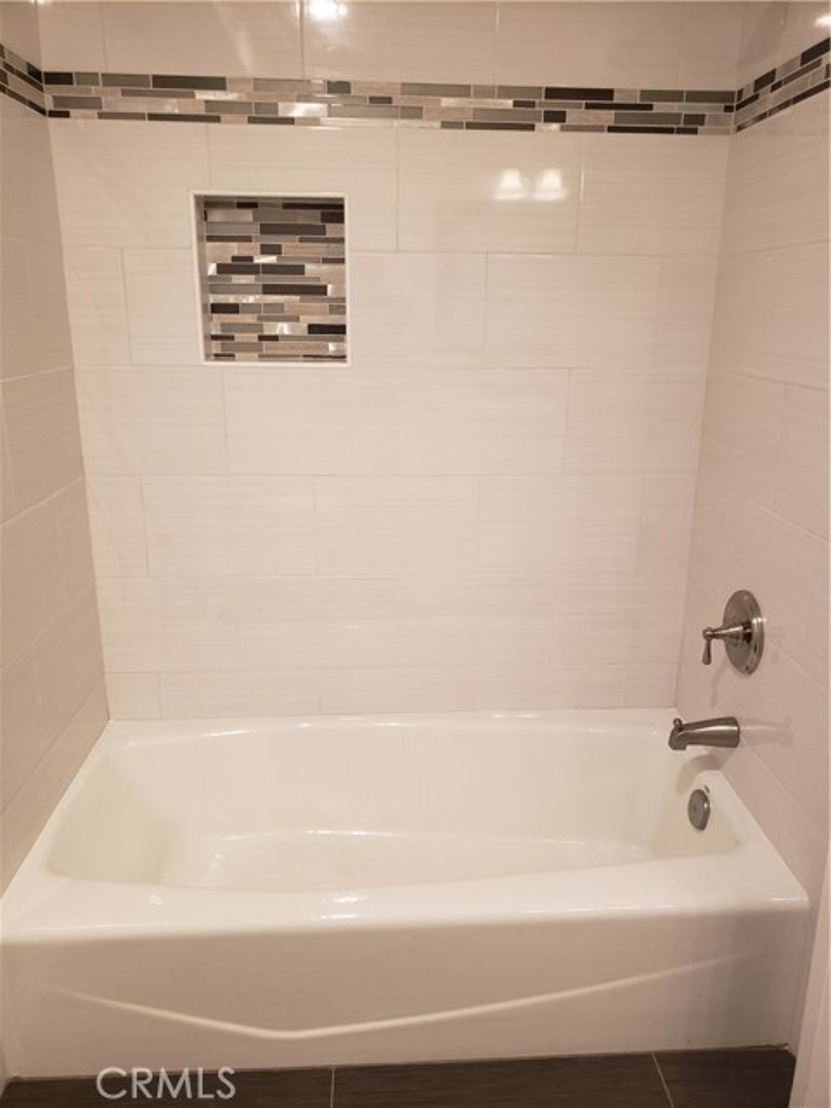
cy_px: 554
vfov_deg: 67.3
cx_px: 416
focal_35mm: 26
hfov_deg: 53.1
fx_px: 832
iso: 320
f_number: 1.5
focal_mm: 4.3
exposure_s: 1/60
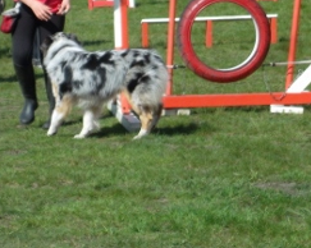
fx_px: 2492
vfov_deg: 5.7
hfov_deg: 7.1
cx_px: 188
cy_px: 38
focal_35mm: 271
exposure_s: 1/320
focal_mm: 24.5
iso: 80
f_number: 5.9
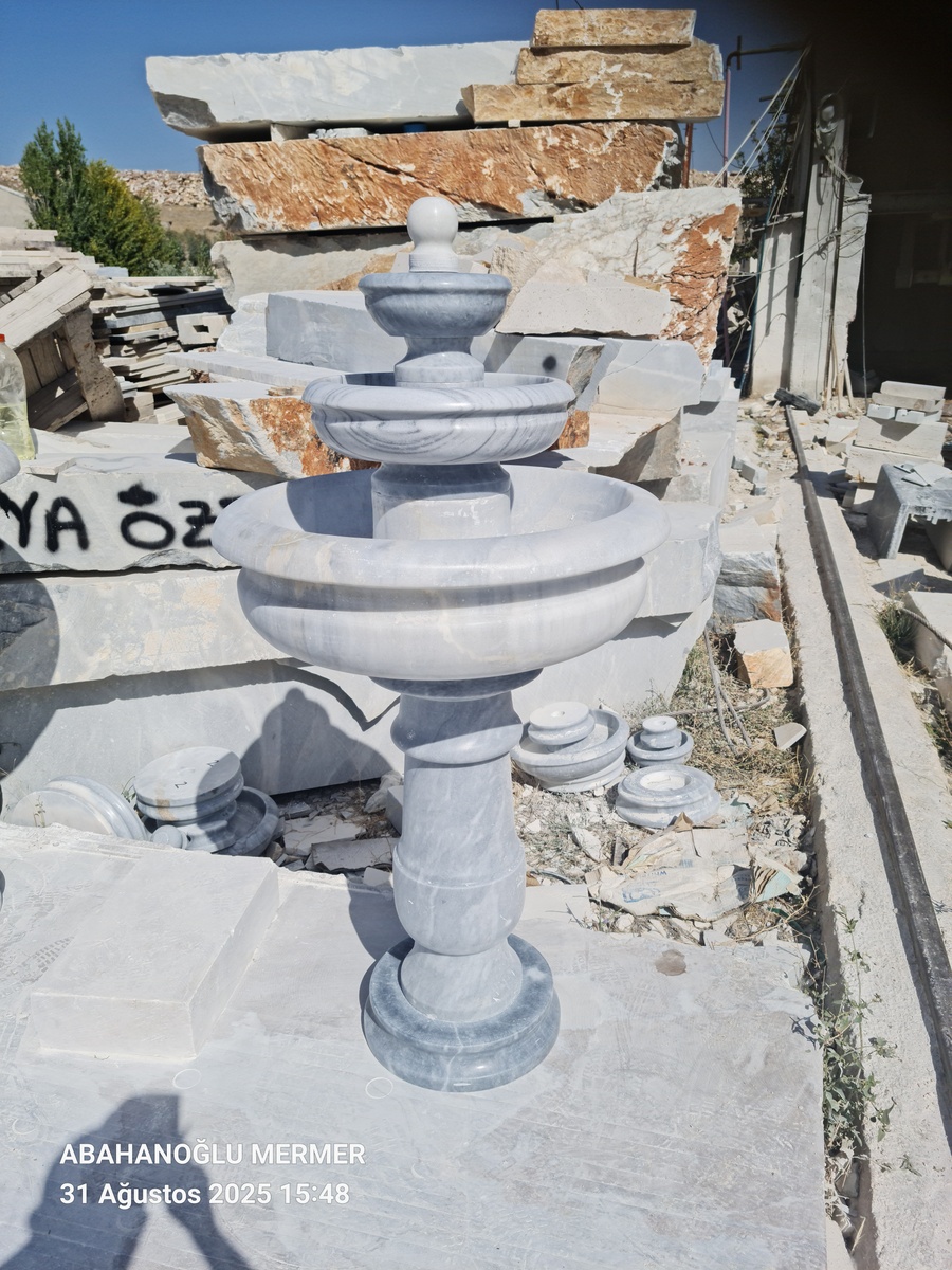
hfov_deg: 51.4
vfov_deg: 65.3
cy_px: 635
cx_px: 476
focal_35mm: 27
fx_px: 990
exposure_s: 1/1872
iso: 25
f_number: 2
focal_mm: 5.9
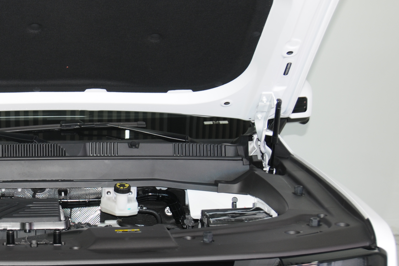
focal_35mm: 78
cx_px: 37
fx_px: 864
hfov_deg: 25.2
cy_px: 185
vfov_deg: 17.4
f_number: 4.8
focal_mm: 27
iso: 200
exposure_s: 1/15
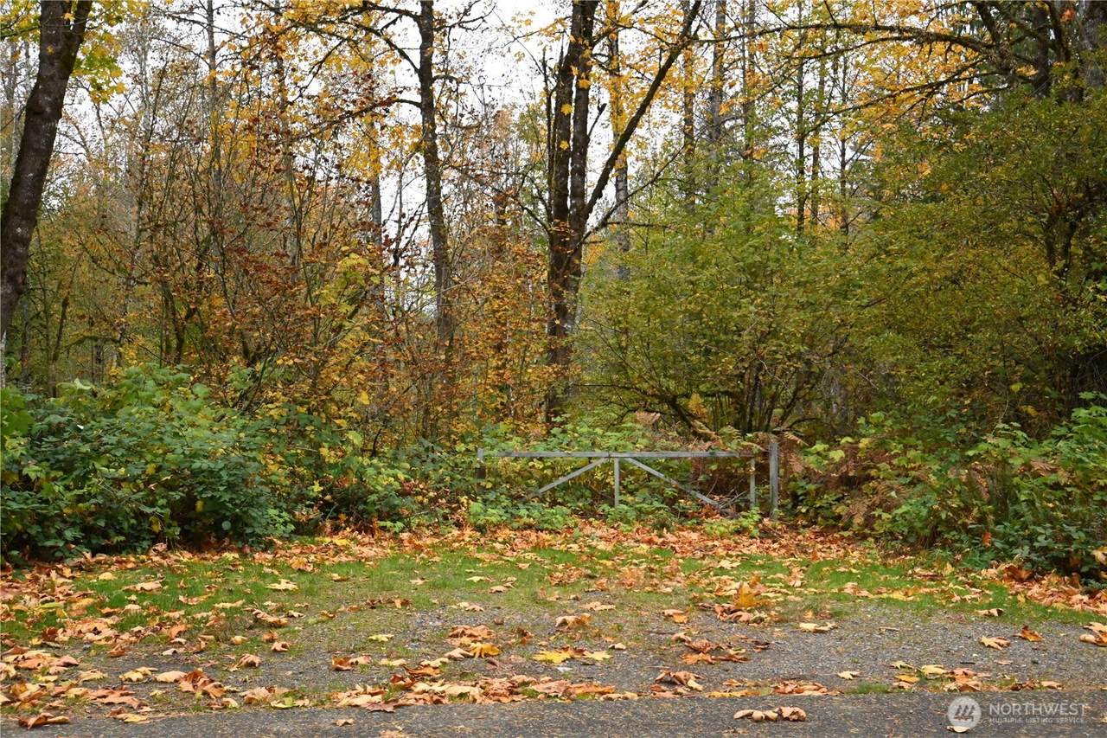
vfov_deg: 36.9
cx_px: 554
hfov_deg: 53.1
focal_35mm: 36
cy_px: 369
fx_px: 1107
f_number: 4.5
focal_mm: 24
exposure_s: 1/800
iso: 3600
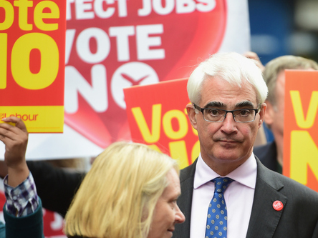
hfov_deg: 6.9
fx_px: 2646
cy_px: 94
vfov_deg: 5.2
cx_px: 207
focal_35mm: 288
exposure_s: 1/800
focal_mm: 190
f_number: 3.2
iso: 1250
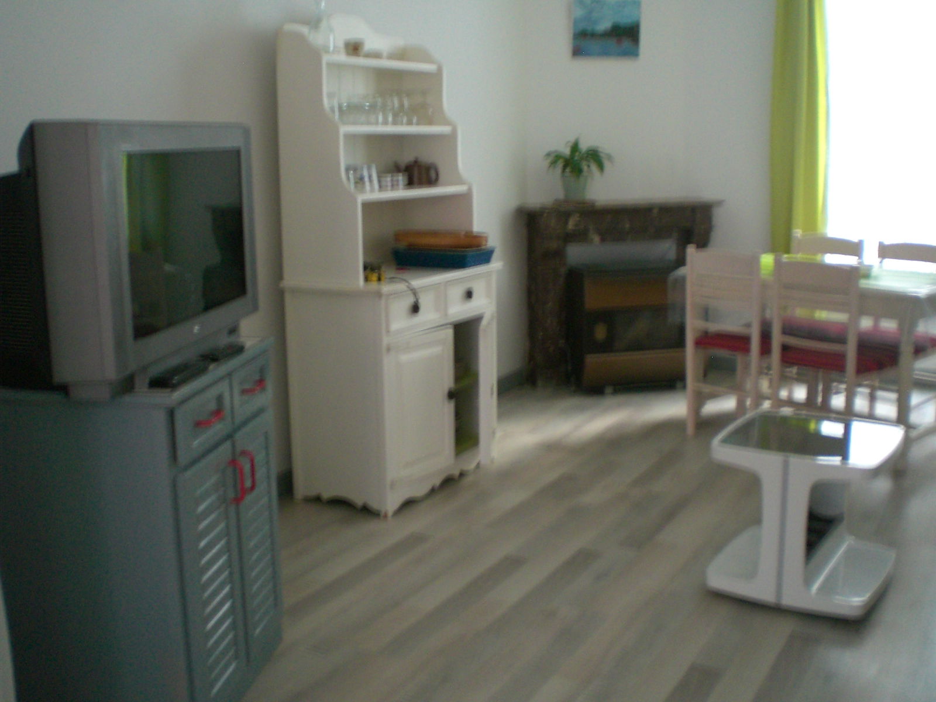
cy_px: 351
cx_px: 468
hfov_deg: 49.0
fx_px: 1028
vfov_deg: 37.7
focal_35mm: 38
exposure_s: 1/5
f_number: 3.1
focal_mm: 6.3
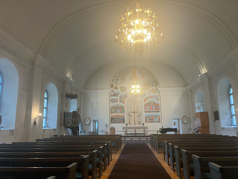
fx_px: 179
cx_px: 119
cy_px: 90
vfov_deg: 53.1
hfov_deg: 67.3
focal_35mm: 26
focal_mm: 5.1
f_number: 1.6
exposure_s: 1/50
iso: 80
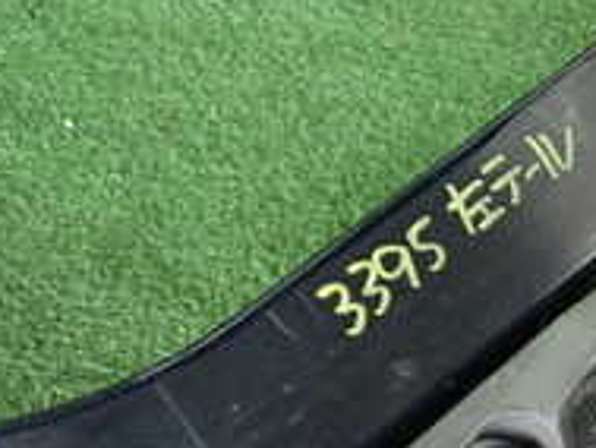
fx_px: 1637
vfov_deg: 15.3
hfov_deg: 19.2
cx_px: 751
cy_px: 454
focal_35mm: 95
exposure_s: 1/125
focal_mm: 5.4
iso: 1000
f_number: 2.3
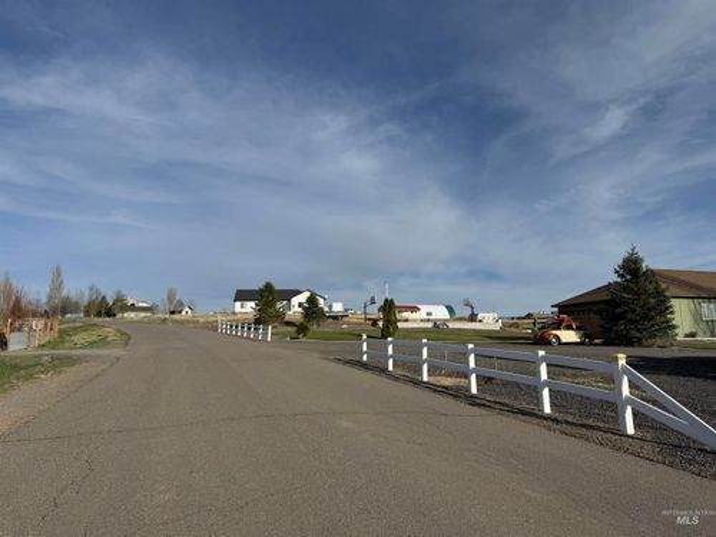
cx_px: 358
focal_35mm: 24
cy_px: 268
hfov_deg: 71.6
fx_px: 496
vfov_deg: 56.8
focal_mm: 6.76
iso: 80
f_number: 1.78
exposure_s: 1/7937
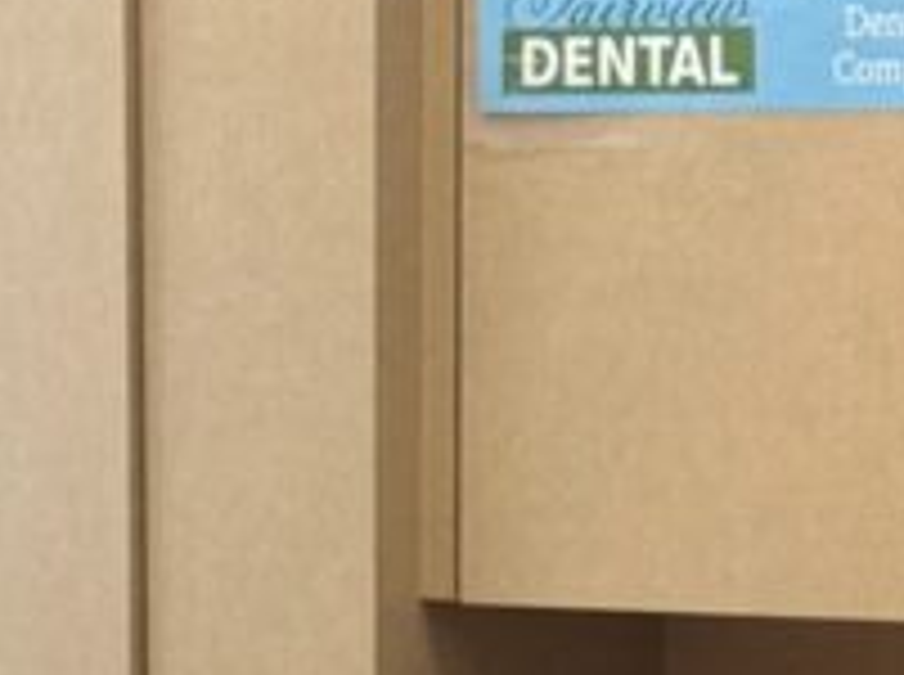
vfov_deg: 5.6
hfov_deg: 8.1
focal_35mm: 245
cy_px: 2236
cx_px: 643
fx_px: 6387
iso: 200
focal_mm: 6.76
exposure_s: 1/120
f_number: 1.78
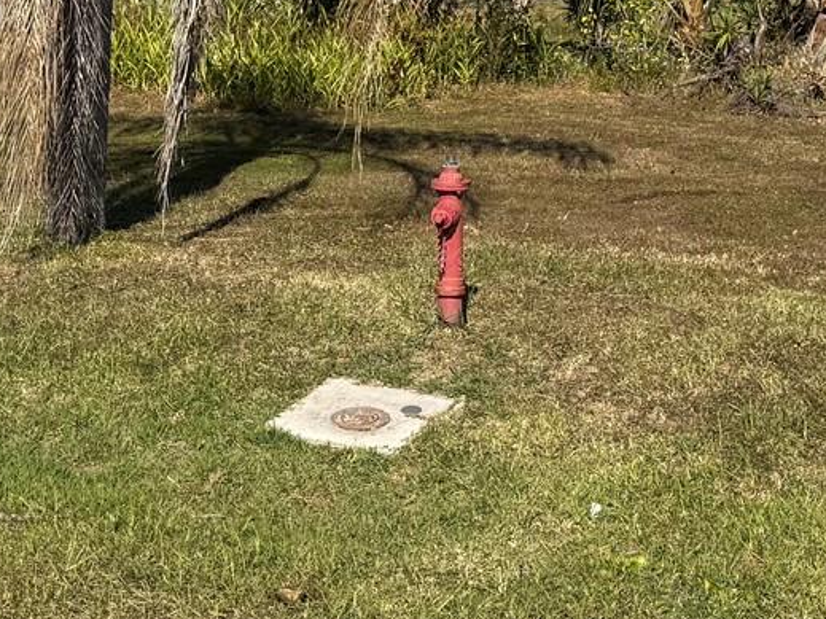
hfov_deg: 26.3
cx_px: 358
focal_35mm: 74
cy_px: -159
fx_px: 1765
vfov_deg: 18.6
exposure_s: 1/5319
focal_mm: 6.76
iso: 80
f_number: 1.78
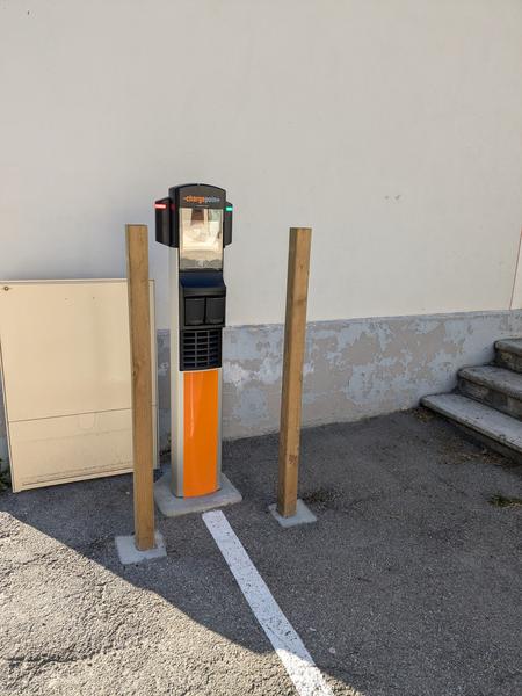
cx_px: 261
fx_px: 543
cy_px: 348
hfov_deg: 51.4
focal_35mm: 27
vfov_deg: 65.3
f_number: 1.73
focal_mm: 4.38
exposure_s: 1/806
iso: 47
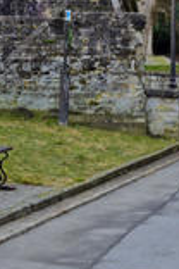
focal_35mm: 156
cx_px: 163
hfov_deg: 8.8
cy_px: -95
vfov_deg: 12.7
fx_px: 1163
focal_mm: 28
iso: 720
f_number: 4
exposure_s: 1/60
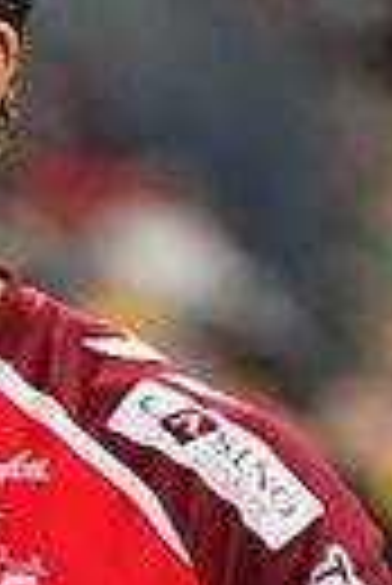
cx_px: -257
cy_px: 837
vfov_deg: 2.7
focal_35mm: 763
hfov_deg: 1.8
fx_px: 12428
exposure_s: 1/250
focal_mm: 165
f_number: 2.8
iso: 640
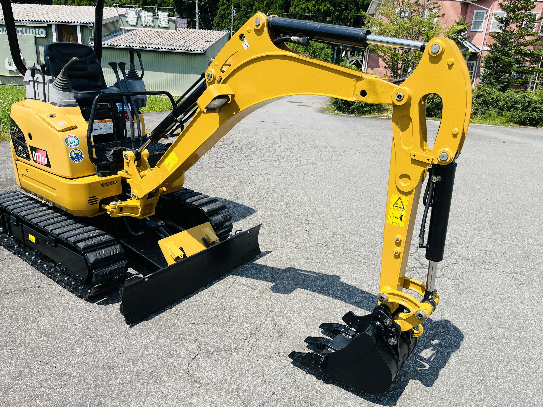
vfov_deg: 53.1
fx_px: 408
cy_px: 204
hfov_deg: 67.3
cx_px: 272
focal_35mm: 26
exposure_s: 1/3049
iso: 50
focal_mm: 5.1
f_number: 1.6
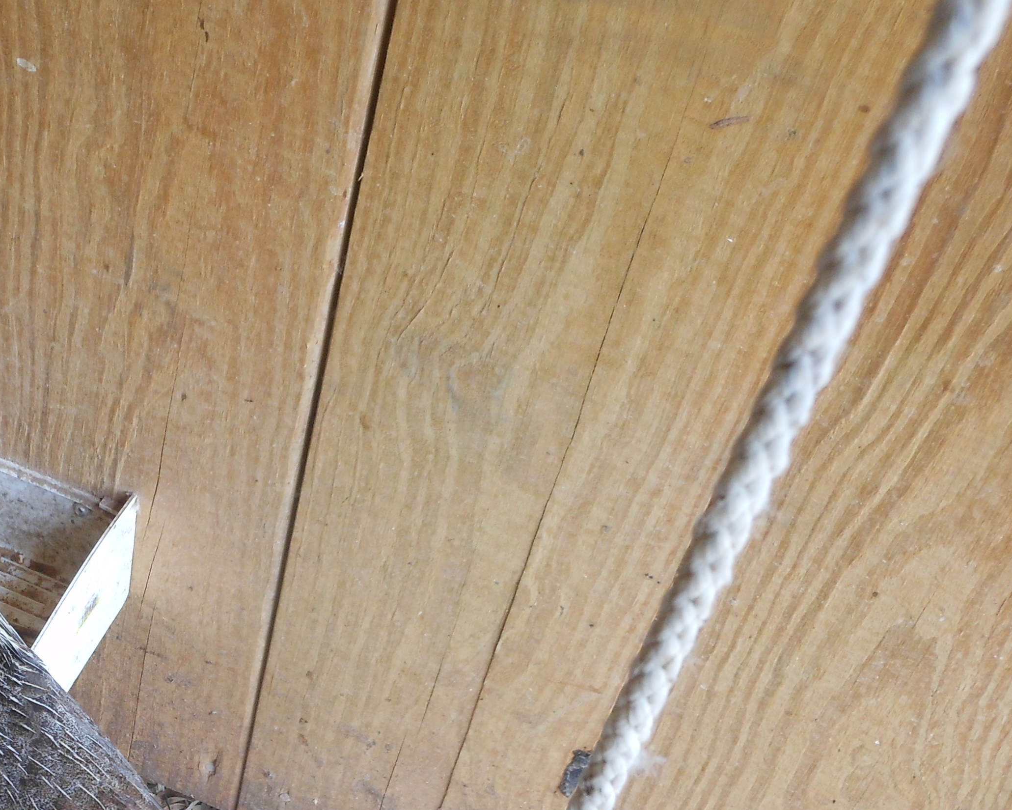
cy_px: 793
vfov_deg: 20.6
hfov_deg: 25.5
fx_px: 2157
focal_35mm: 72
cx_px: 90
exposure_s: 1/30
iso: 80
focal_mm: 5.9
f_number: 4
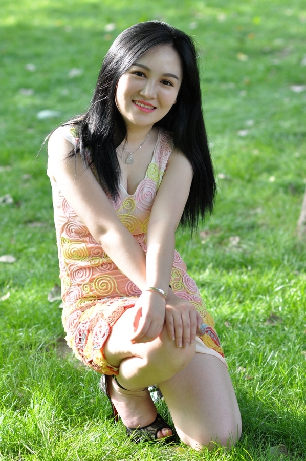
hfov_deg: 10.7
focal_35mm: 128
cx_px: 153
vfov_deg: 16.1
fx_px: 1629
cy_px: 230
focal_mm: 85
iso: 200
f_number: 3.5
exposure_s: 1/200
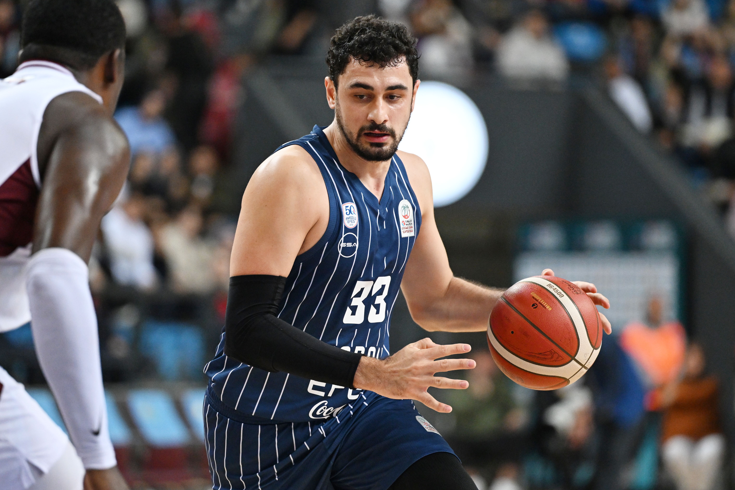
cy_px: 223
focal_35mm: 269
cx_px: 328
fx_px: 5492
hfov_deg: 7.7
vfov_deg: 5.1
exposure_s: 1/2000
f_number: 2.8
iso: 3200
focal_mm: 200
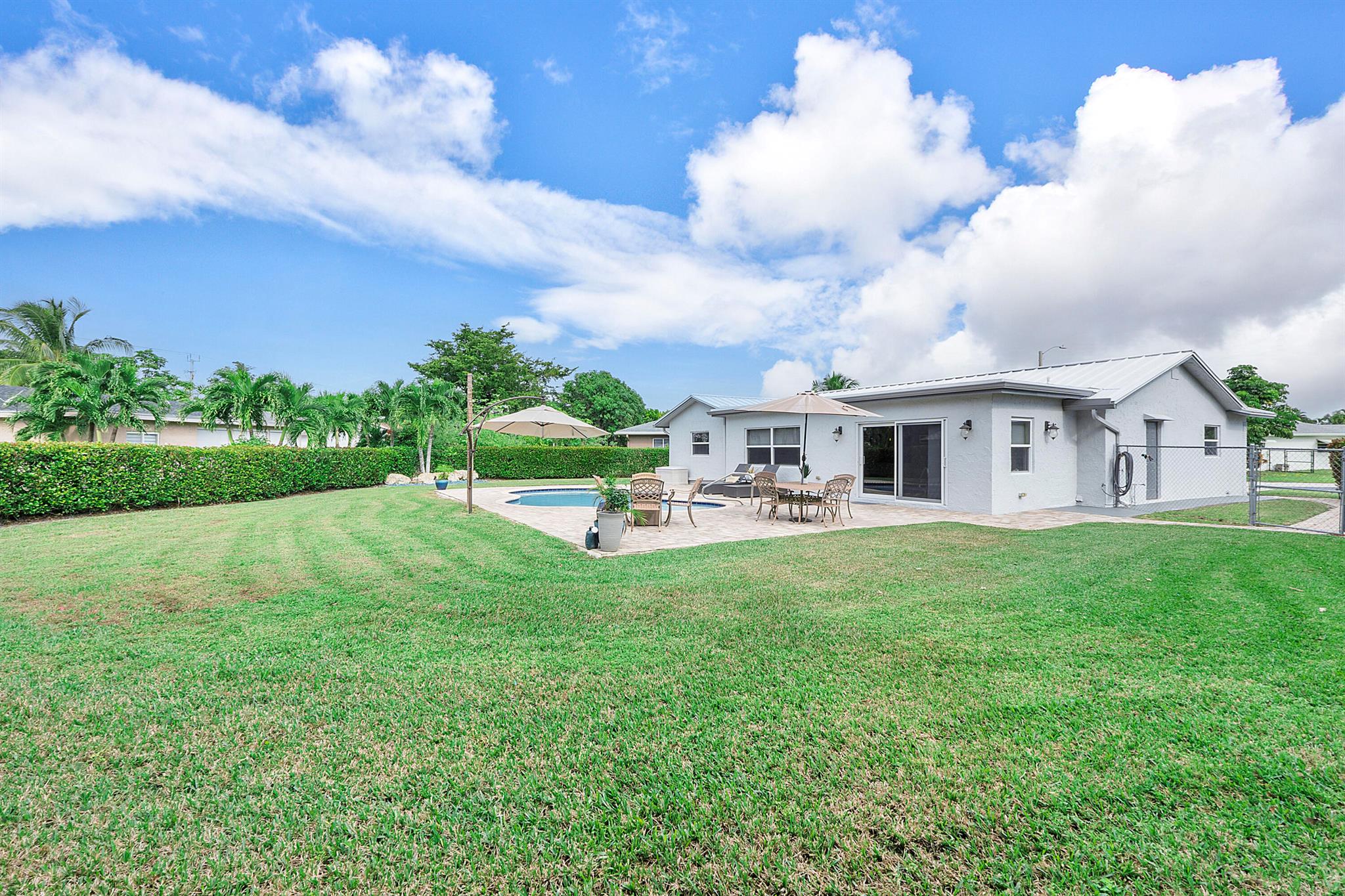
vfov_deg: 77.3
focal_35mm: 15
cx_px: 672
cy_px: 448
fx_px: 560
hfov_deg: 100.4
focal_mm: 10
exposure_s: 1/200
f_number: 10
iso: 200
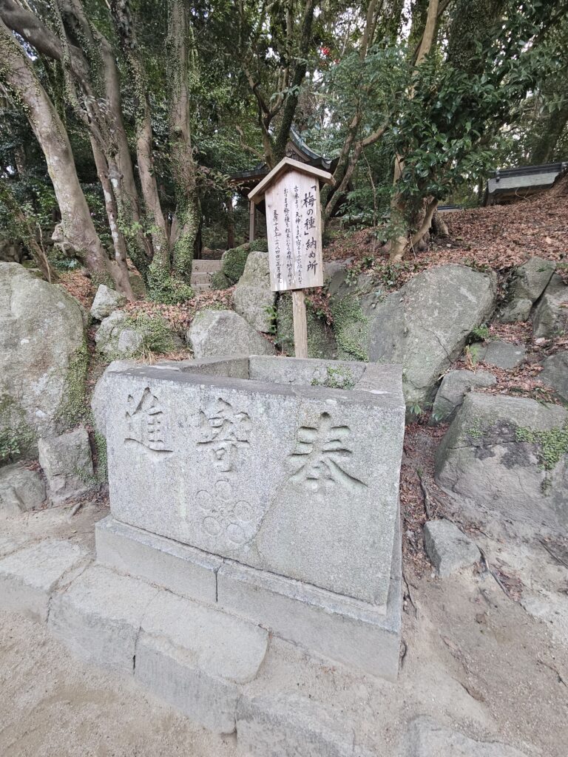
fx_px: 284
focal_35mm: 13
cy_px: 378
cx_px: 284
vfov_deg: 106.2
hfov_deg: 89.9
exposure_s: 1/50
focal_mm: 2.2
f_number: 2.2
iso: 160
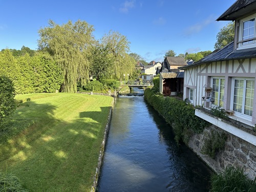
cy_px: 96
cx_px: 128
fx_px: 177
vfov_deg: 56.8
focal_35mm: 24
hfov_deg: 71.6
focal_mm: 6.86
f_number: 1.78
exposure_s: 1/1988
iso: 80
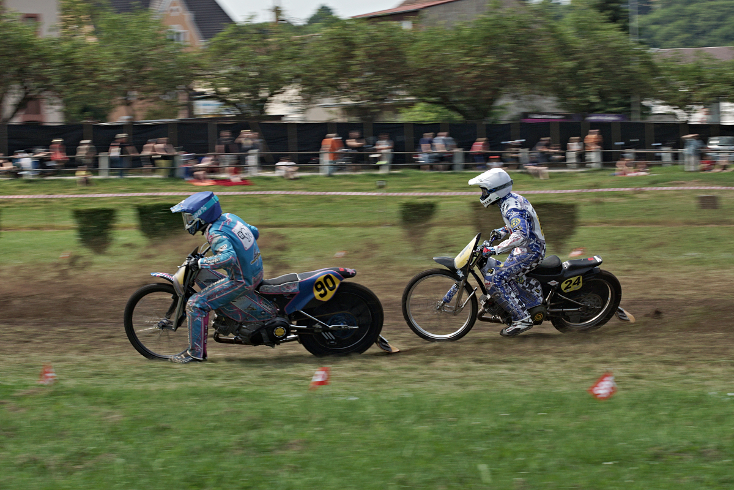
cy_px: 245
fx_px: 2141
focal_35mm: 105
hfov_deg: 19.5
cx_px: 367
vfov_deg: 13.0
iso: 200
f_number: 14
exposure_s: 1/250
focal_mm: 70
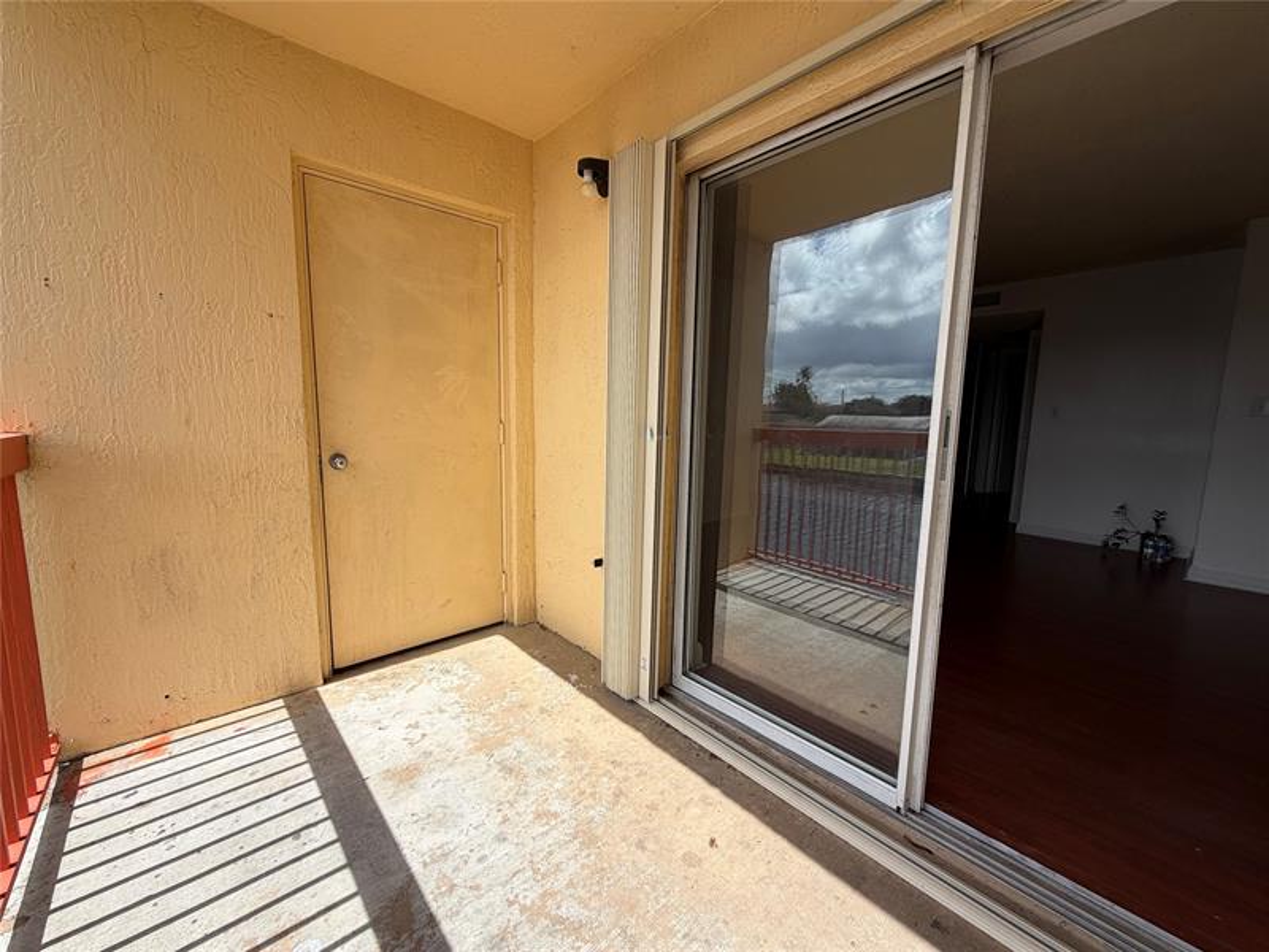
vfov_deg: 85.7
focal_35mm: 14
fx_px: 513
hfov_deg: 102.1
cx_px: 634
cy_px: 476
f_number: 2.2
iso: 25
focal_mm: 2.22
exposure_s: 1/770
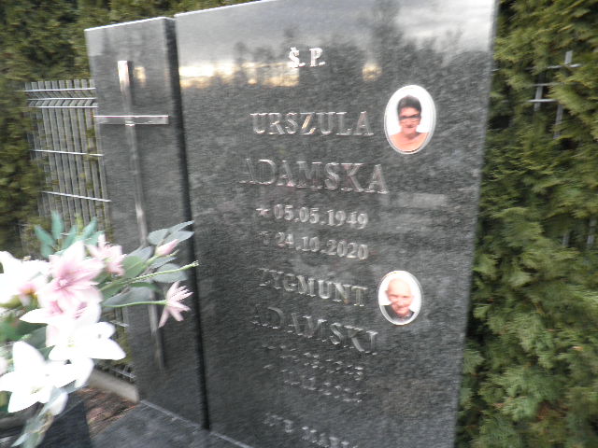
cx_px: 299
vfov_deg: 56.8
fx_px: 415
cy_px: 224
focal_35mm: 24
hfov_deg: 71.6
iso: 80
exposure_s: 1/30
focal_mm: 4.3
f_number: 3.3
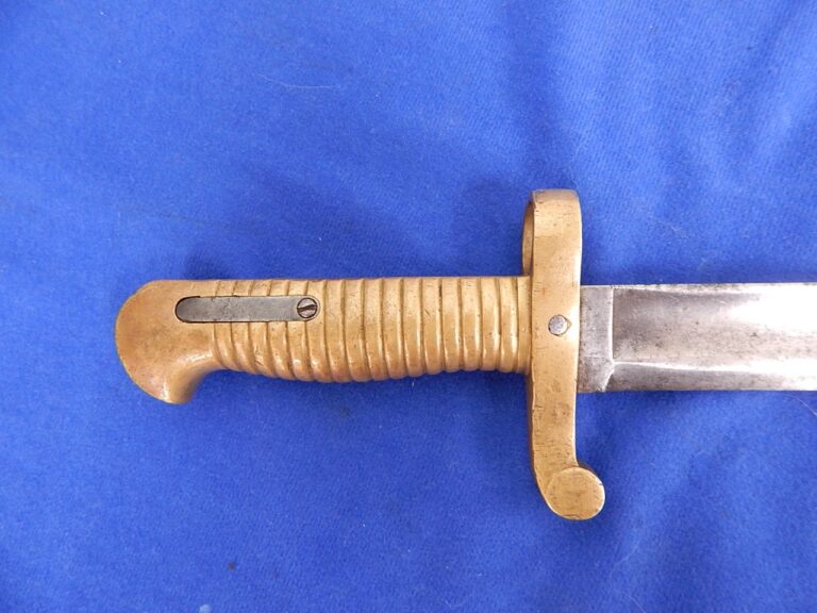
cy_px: 306
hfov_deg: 76.4
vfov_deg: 61.1
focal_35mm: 22
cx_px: 408
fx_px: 519
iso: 400
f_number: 3
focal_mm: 4
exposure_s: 1/10
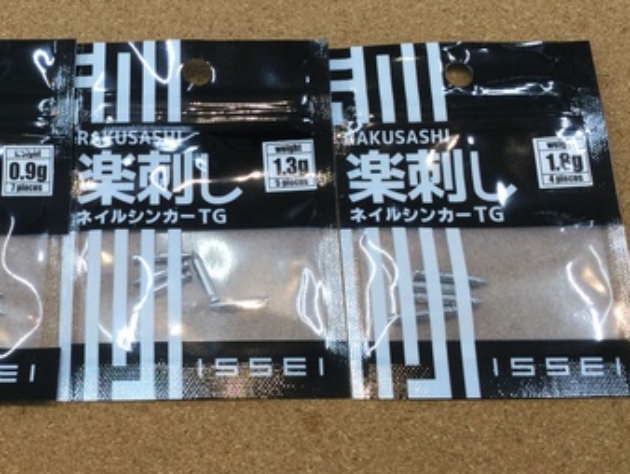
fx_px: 1002
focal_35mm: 55
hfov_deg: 34.4
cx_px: 185
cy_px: 155
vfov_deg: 26.4
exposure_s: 1/40
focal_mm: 3.3
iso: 25
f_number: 2.4
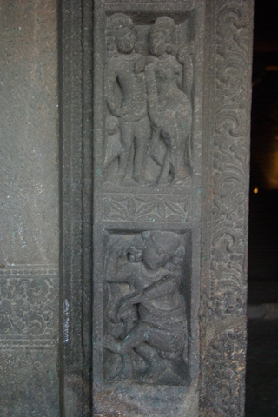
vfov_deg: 40.0
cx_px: 139
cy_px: 208
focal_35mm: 50
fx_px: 573
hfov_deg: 27.3
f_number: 4
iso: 800
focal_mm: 33
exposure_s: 1/15
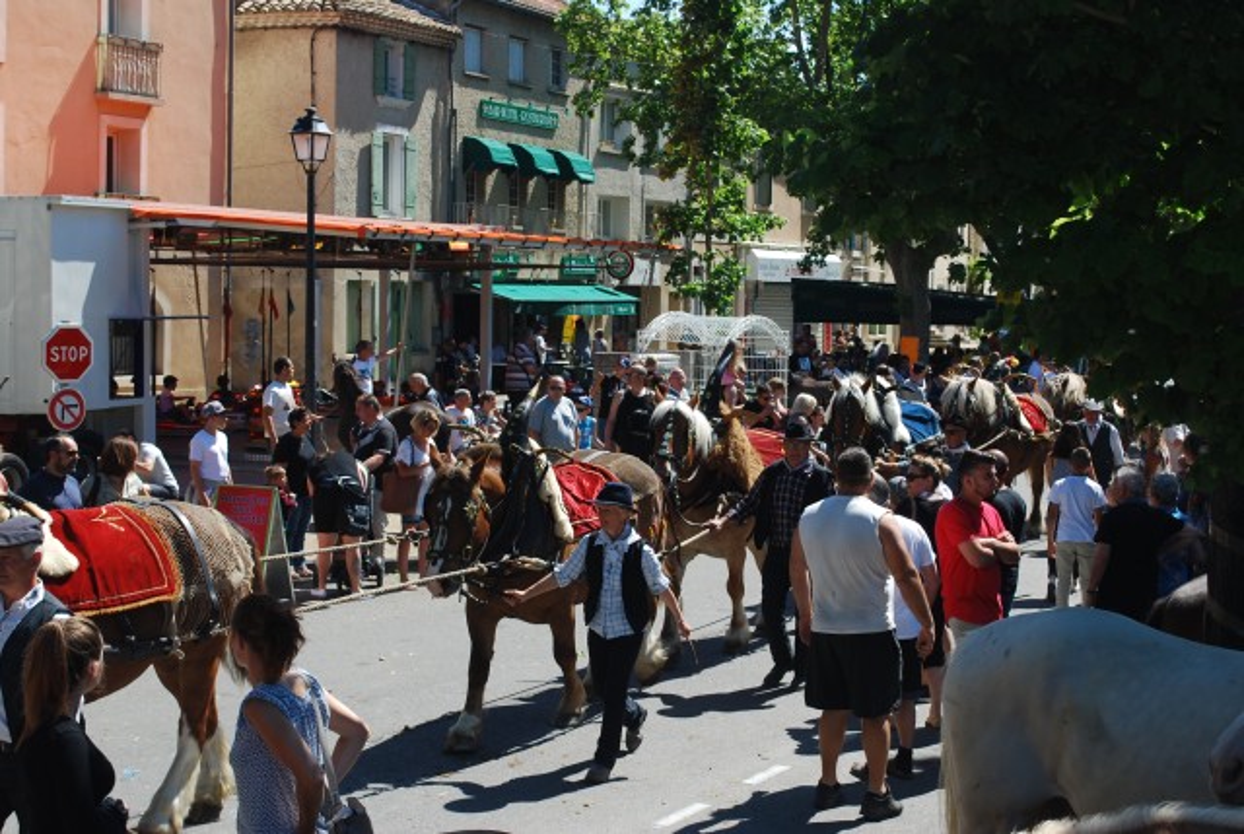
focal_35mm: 57
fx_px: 1973
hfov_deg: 35.0
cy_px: 417
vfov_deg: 23.9
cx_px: 622
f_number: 7.1
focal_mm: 38
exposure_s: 1/200
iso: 100
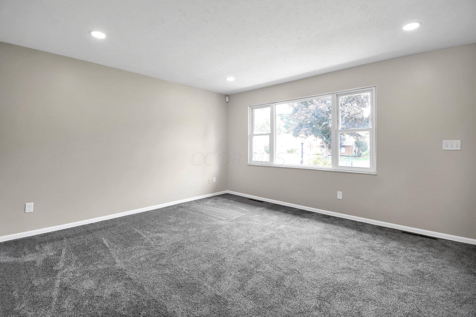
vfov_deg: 77.3
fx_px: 198
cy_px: 158
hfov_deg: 100.4
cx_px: 238
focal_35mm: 15
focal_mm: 10
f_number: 7.1
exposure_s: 1/60
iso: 800
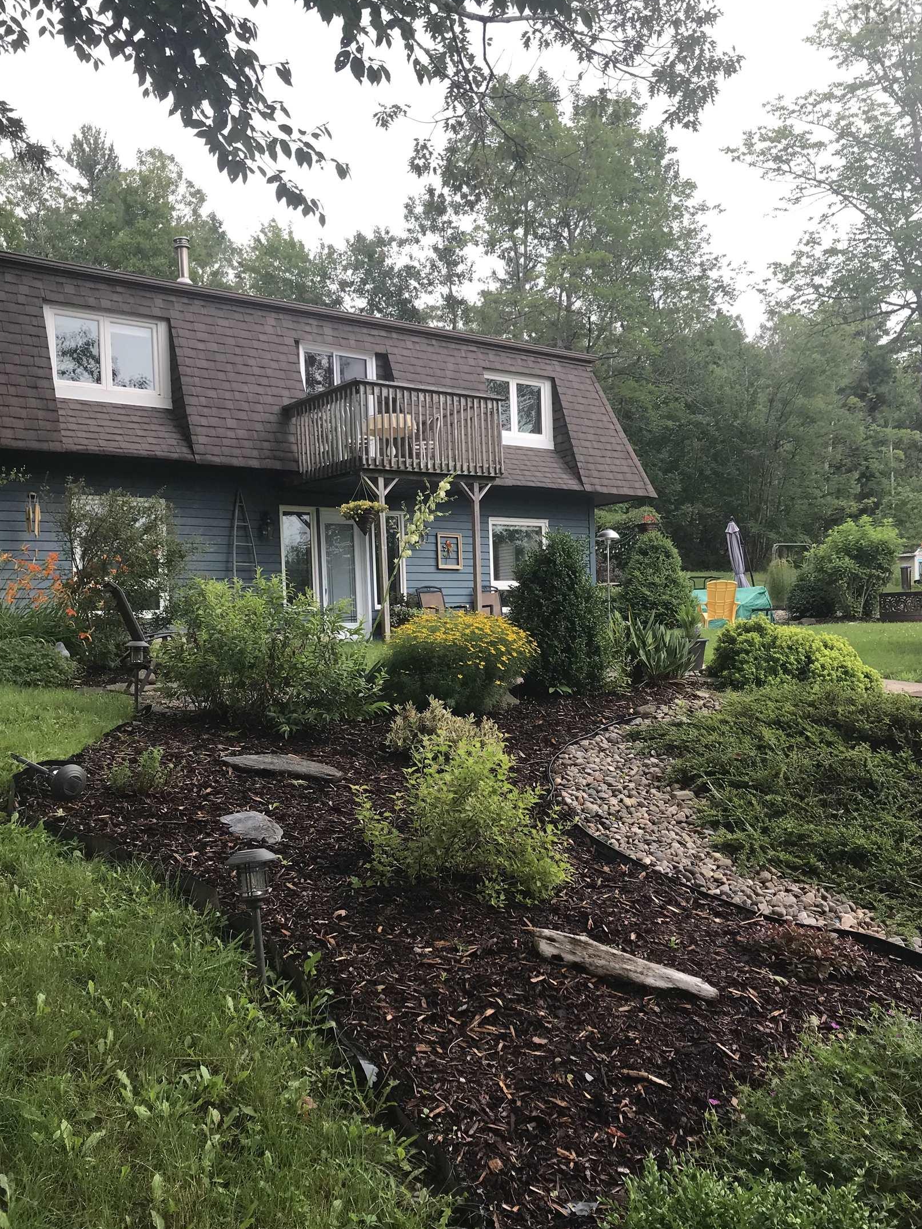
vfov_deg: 59.9
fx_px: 1065
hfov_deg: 46.8
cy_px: 641
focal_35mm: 30
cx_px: 457
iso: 20
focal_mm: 3.99
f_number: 1.8
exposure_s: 1/254
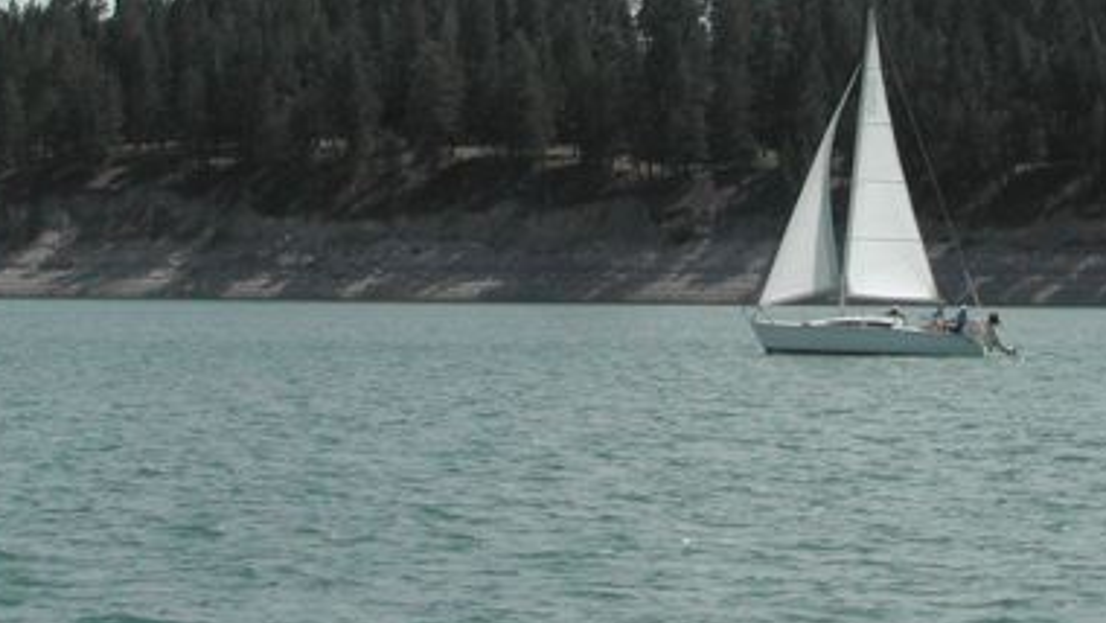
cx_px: 751
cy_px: 134
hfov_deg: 10.3
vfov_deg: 5.8
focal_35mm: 209
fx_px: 6131
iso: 100
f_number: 13.4
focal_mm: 24
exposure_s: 1/126
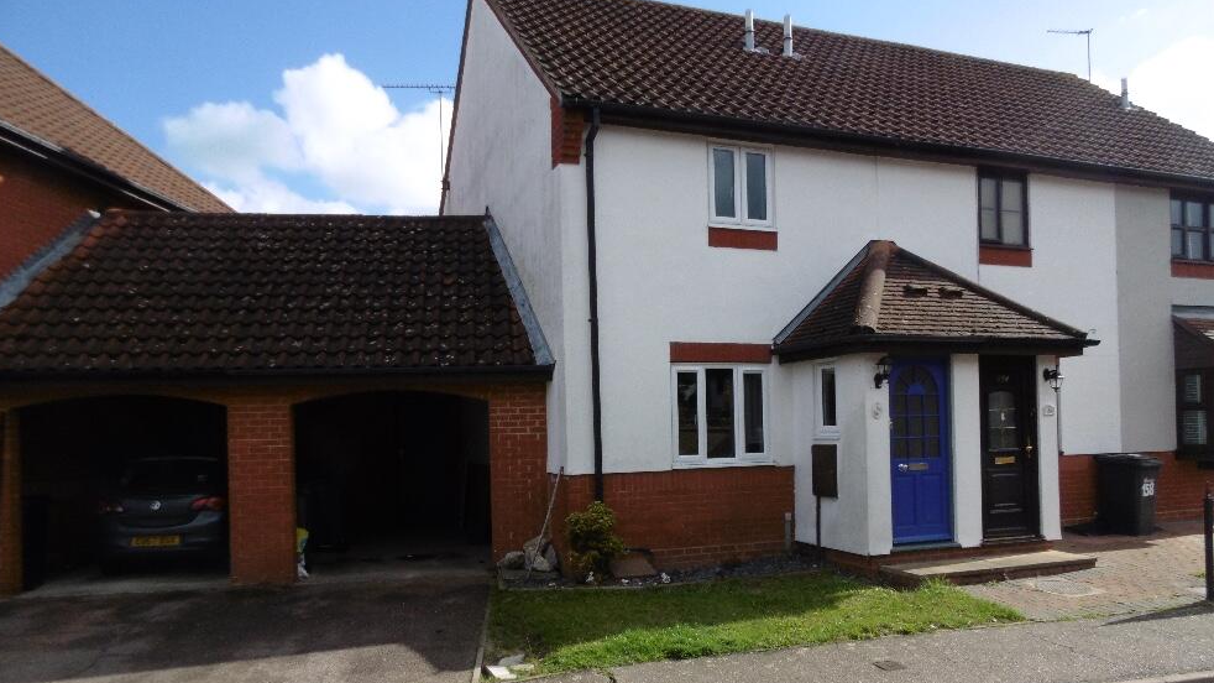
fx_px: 805
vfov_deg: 45.6
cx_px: 603
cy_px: 424
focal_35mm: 25
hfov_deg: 74.1
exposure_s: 1/1250
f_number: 3
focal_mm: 4
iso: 100
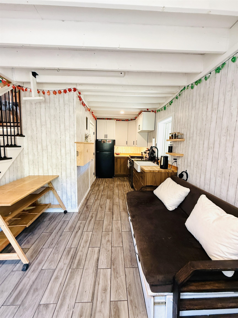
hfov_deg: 85.7
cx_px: 119
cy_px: 159
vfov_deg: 102.1
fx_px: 128
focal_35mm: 14
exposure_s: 1/60
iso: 250
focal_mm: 2.22
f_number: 2.2
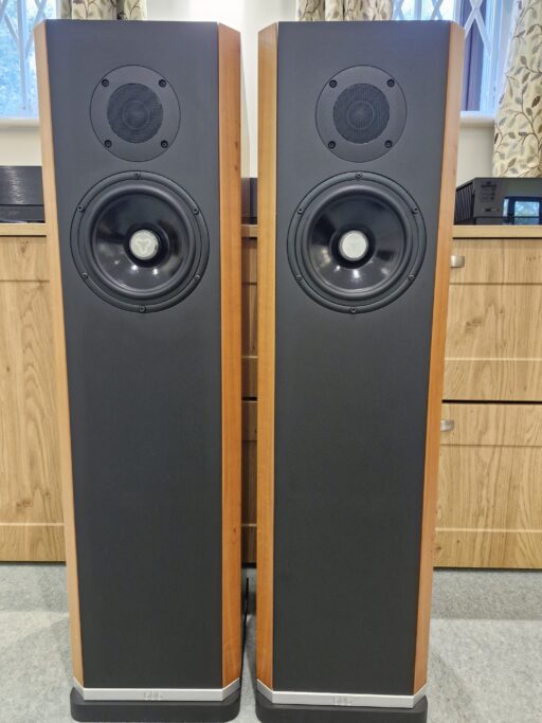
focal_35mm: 23
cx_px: 271
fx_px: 480
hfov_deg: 58.9
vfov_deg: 73.9
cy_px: 362
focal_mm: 5.54
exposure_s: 1/100
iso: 1000
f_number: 1.8
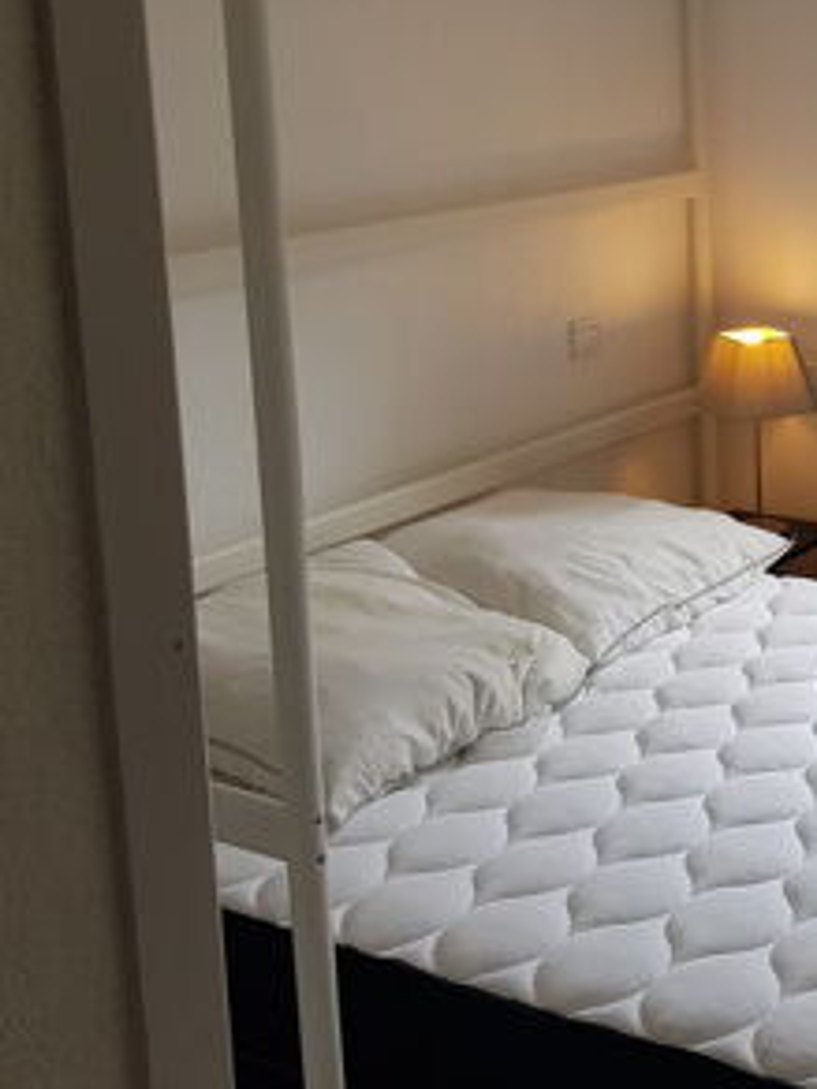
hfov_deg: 24.2
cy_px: 347
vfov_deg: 33.4
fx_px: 1794
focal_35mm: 57
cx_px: 865
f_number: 1.7
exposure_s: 1/143
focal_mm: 4.2
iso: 40
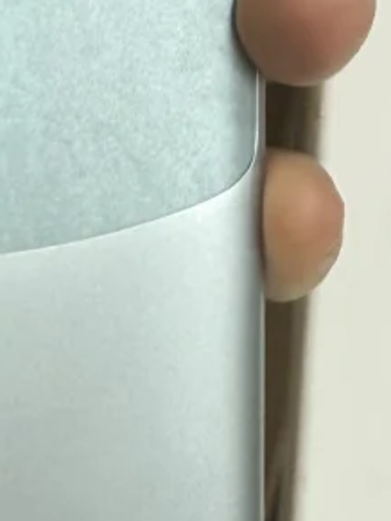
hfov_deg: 11.9
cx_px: -199
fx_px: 1790
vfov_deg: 16.0
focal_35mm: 119
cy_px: -77
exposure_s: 1/99
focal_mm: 2.22
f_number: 2.2
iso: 200
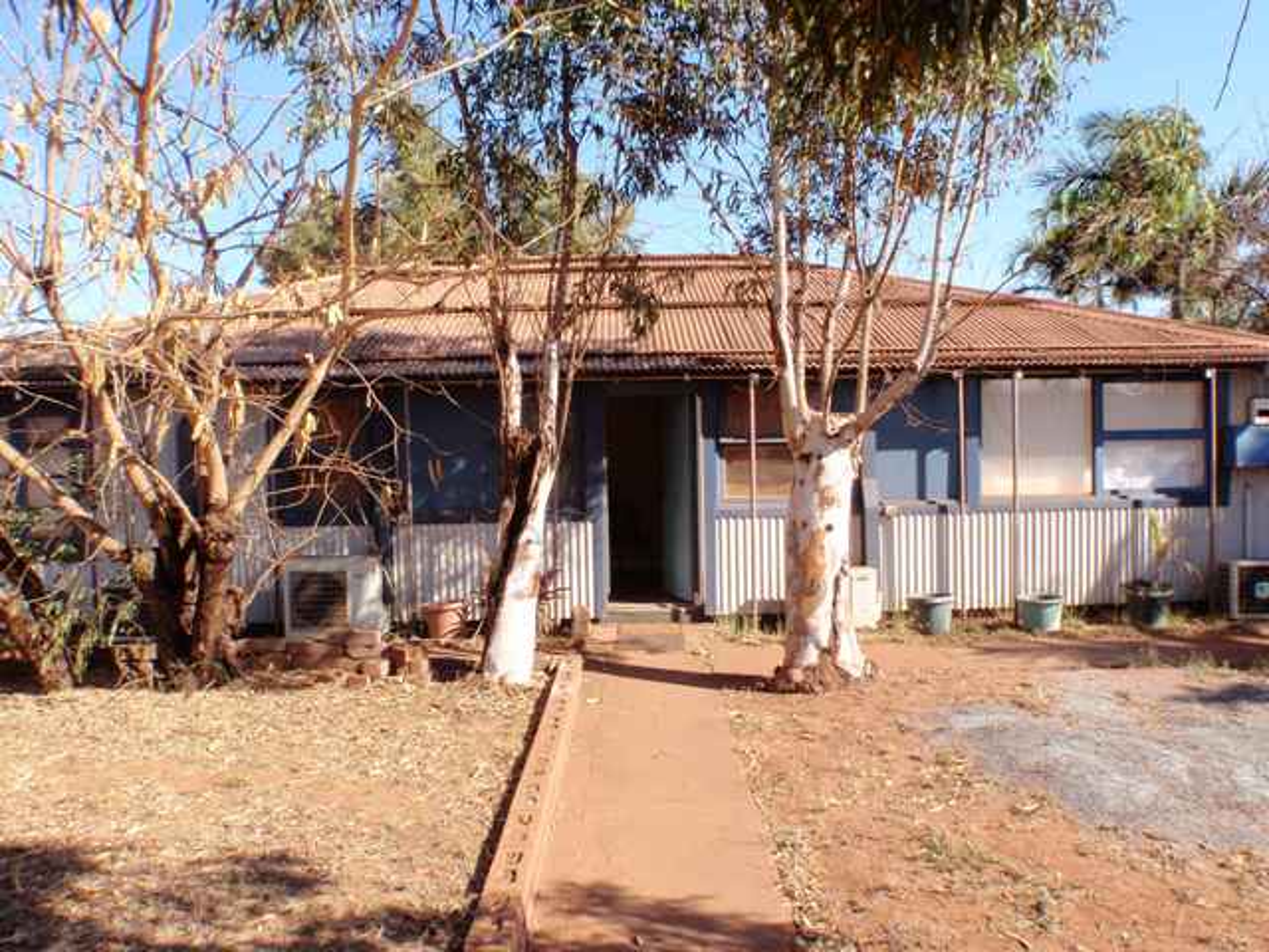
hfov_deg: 63.4
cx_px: 634
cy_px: 476
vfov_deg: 49.7
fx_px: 1026
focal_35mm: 28
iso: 64
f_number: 5
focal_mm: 5
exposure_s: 1/160
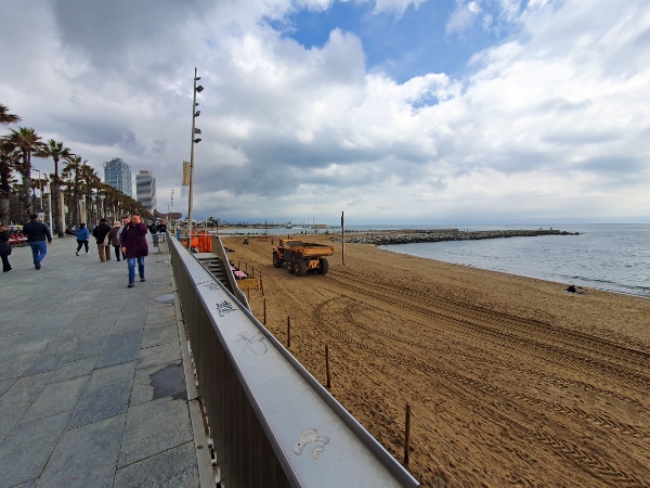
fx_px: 244
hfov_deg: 106.2
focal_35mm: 13
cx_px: 325
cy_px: 244
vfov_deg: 89.9
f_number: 2.2
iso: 50
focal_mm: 1.8
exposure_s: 1/1292
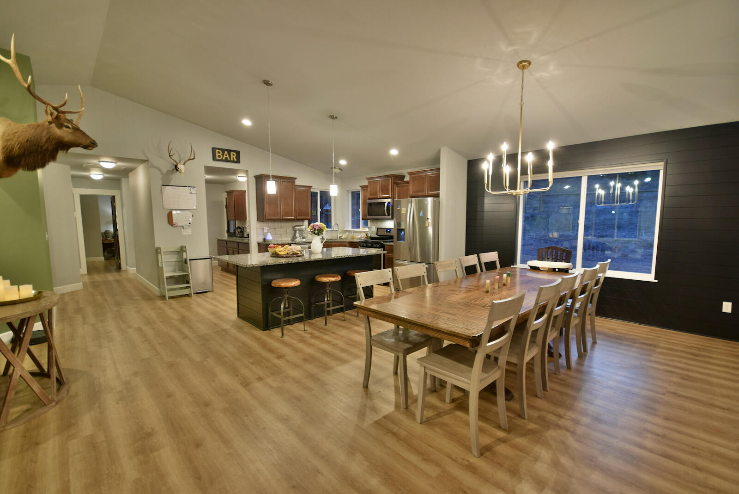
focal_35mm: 15
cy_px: 247
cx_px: 370
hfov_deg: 100.4
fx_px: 308
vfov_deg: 77.4
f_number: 4
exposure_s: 1/13
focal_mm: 10
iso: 250
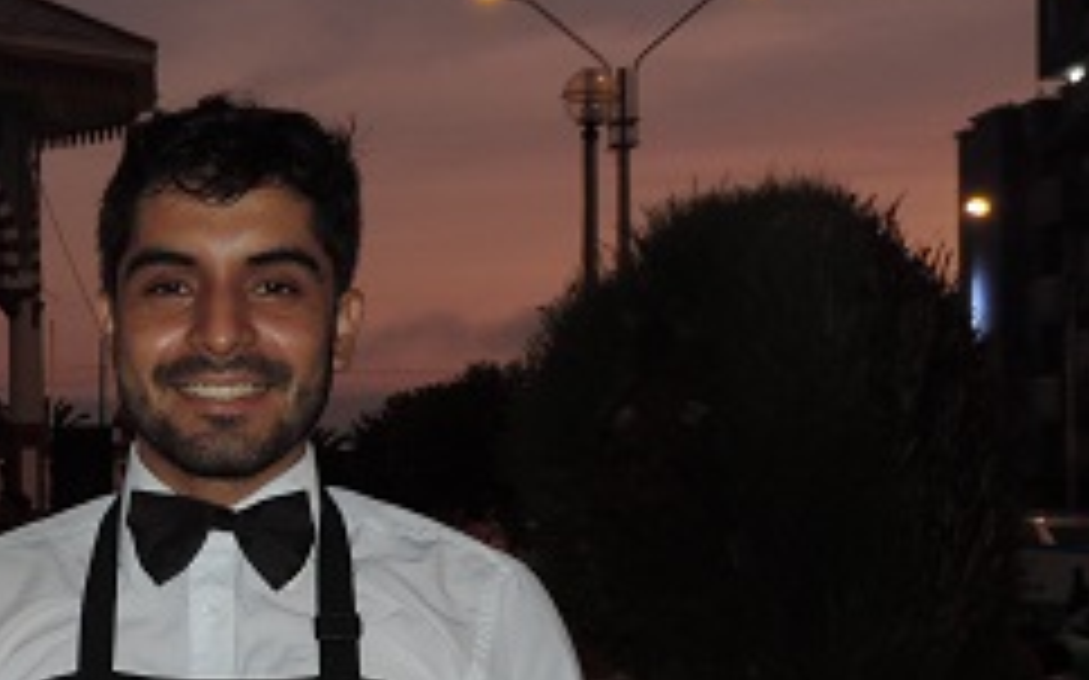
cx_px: -90
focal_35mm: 86
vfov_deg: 15.0
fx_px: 2551
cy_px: 590
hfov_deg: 22.8
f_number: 3.3
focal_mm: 6.2
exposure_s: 1/30
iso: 200
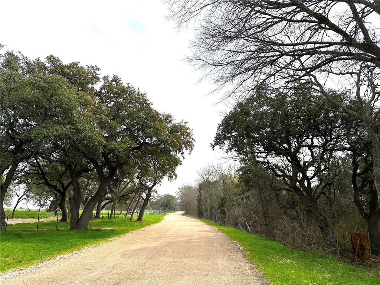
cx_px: 190
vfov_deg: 56.8
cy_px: 142
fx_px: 263
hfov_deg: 71.6
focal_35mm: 24
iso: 80
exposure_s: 1/7576
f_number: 1.78
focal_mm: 6.86
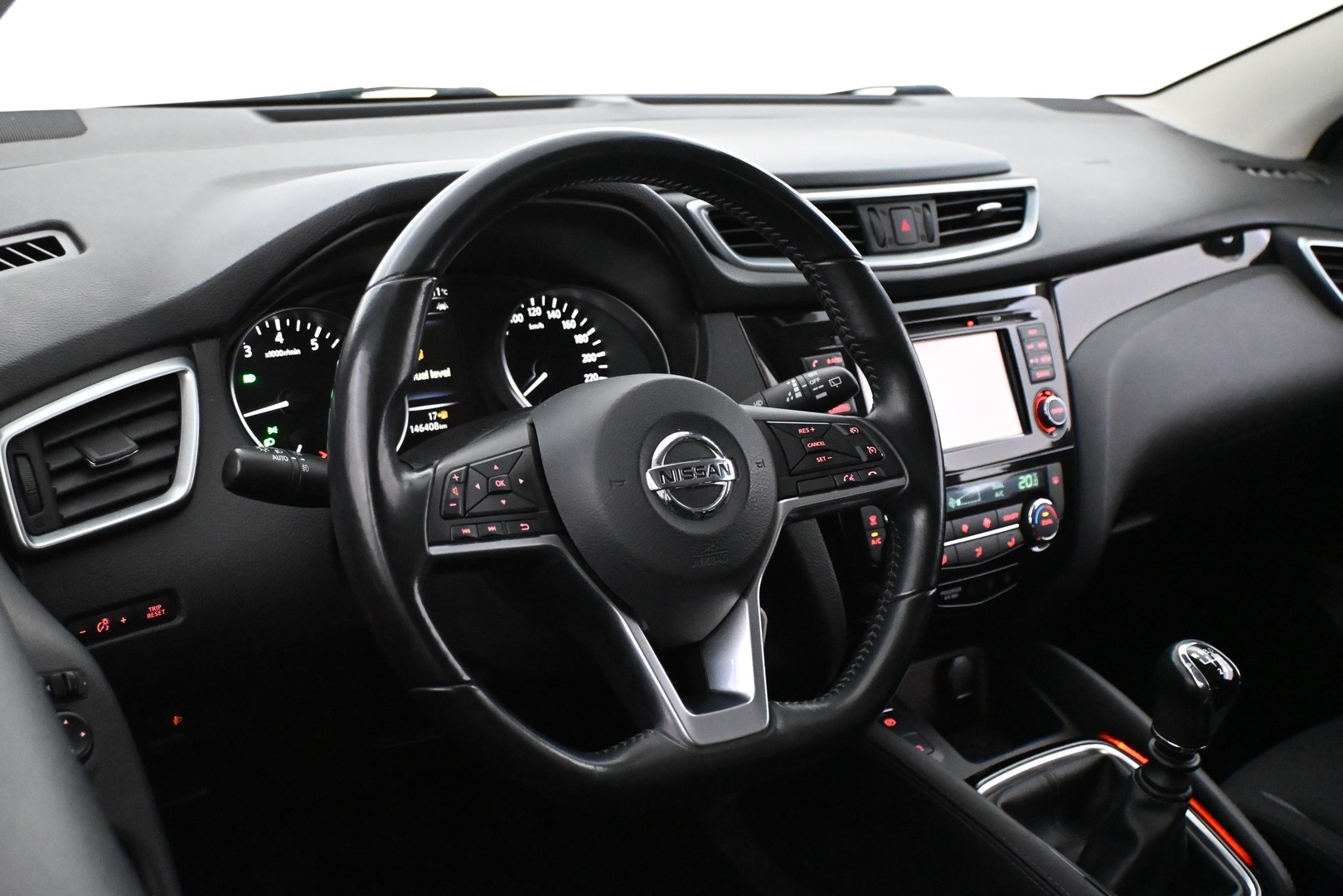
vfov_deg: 34.2
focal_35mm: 39
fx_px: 1455
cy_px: 448
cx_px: 672
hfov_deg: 49.6
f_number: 4.5
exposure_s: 1/60
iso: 9000
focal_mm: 26
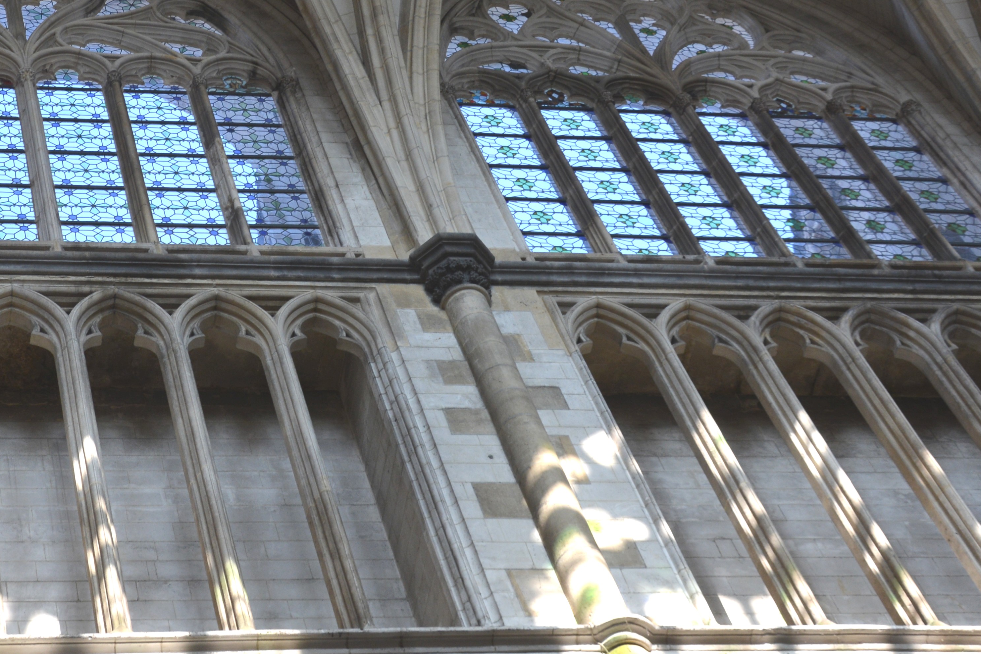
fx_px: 2153
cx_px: 235
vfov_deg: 17.1
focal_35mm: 79
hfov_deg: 25.3
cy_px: 132
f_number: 6.3
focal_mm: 26
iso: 200
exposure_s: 1/160
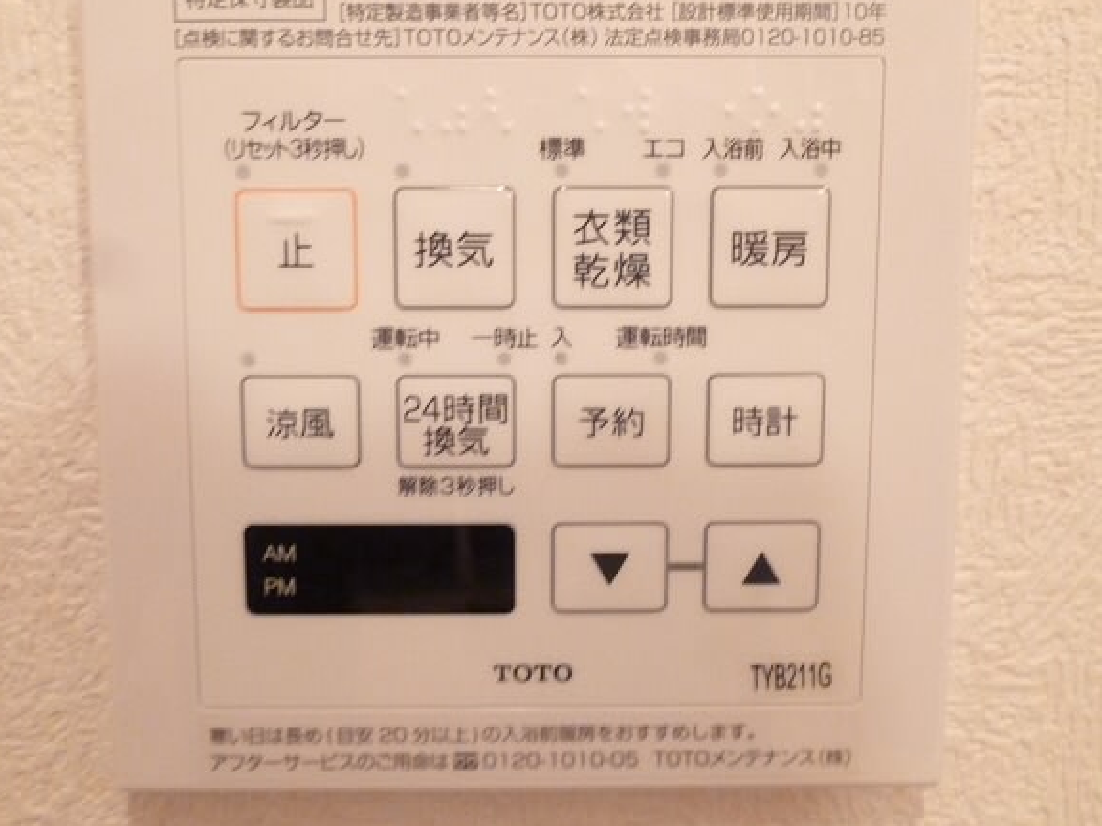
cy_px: 357
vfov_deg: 41.7
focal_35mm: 34
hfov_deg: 53.8
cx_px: 492
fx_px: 1082
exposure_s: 1/20
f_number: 3.1
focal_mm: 5
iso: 800
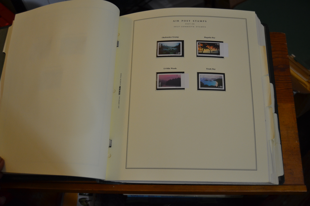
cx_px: 155
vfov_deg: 36.9
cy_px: 103
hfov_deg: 53.1
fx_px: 310
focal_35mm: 36
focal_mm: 24
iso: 800
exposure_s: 1/60
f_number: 3.8
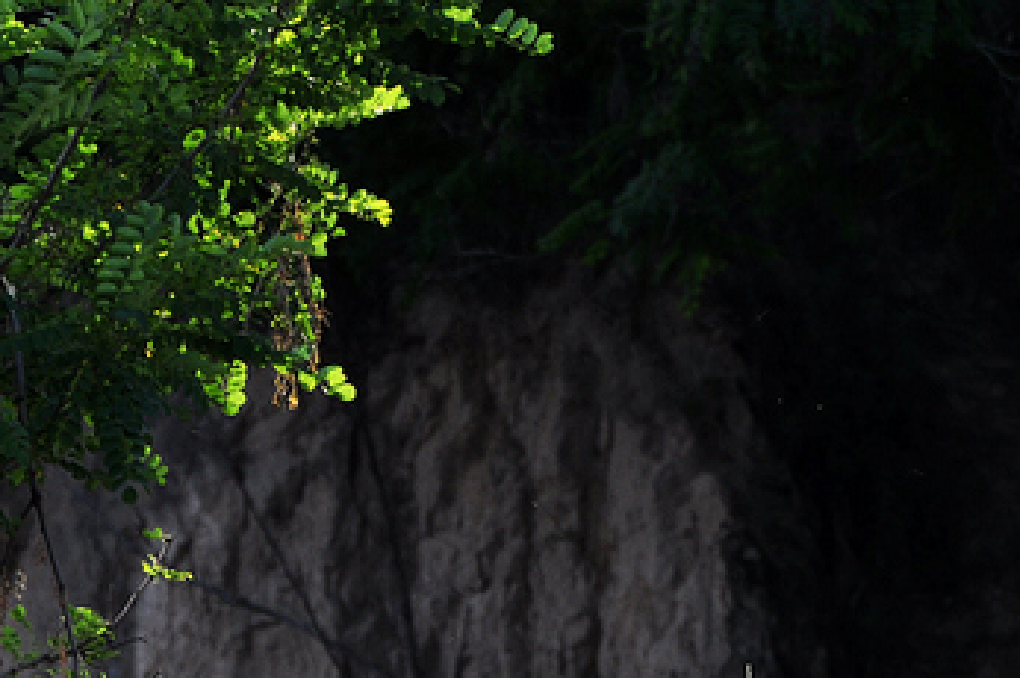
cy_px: 638
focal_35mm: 1107
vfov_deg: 1.2
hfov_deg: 1.9
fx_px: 31335
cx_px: 878
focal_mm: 300
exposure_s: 1/100
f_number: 9
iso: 200
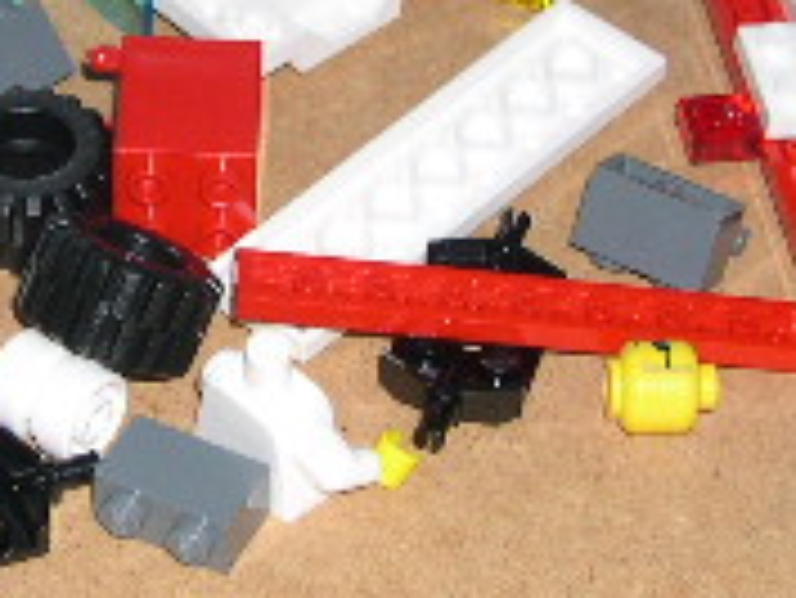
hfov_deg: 11.5
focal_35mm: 170
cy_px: 22
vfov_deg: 8.7
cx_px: 22
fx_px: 3912
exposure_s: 1/60
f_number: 3.1
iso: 100
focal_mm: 10.1
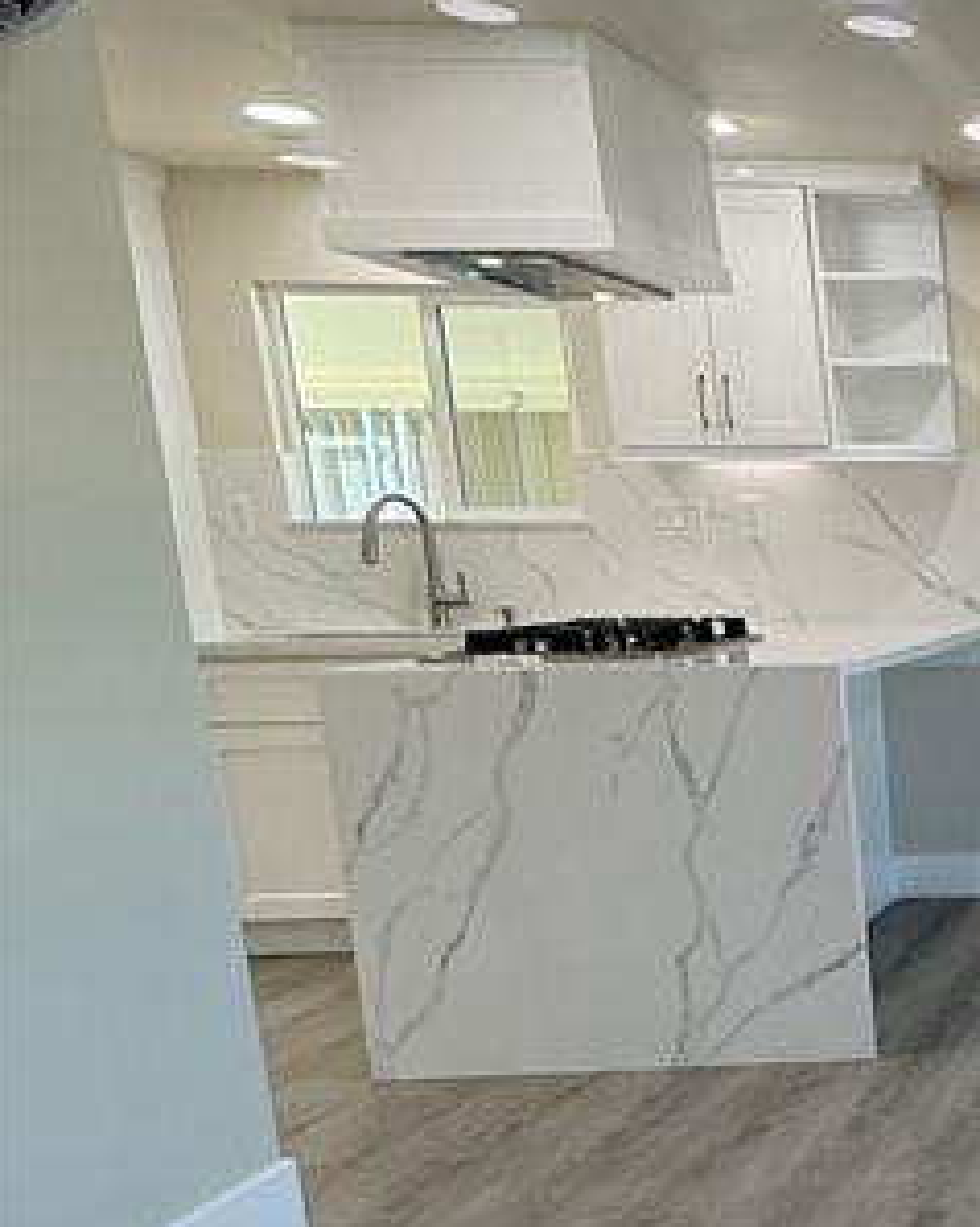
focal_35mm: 47
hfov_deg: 23.5
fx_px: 1706
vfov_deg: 38.8
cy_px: 873
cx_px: 1577
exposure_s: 1/120
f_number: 2.2
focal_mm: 2.22
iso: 80
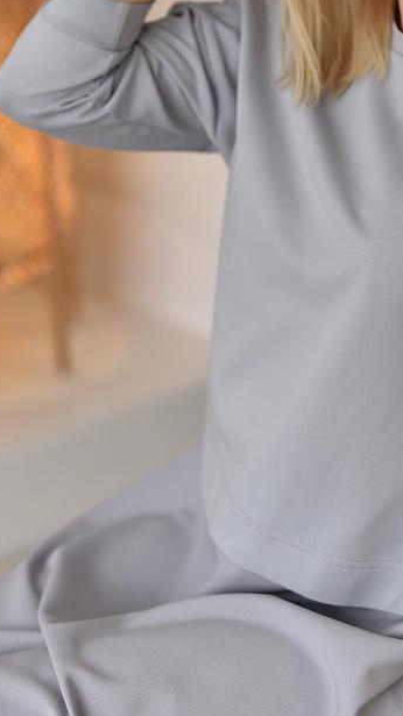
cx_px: 387
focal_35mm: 109
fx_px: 2070
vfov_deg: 19.2
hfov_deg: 11.0
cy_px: 51
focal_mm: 50
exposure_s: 1/250
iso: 125
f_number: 2
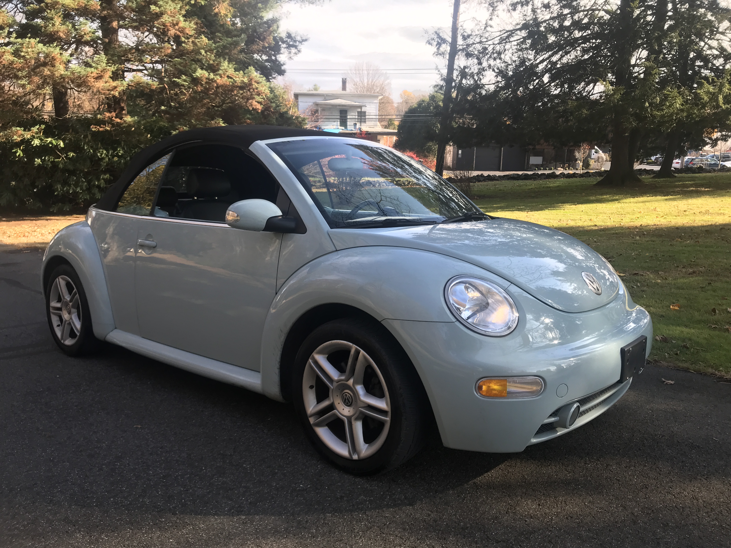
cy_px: 274
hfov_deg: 63.4
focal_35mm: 28
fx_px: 591
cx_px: 366
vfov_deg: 49.7
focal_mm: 3.99
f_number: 1.8
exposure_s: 1/425
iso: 20
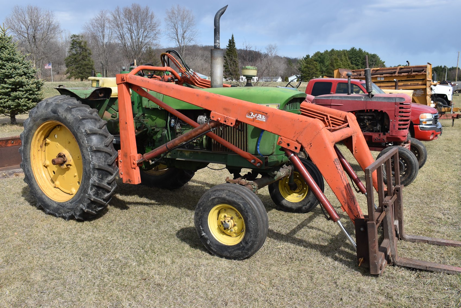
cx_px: 230
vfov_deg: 40.0
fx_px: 423
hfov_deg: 57.2
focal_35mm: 33
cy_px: 154
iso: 100
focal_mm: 22
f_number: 8
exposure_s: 1/250
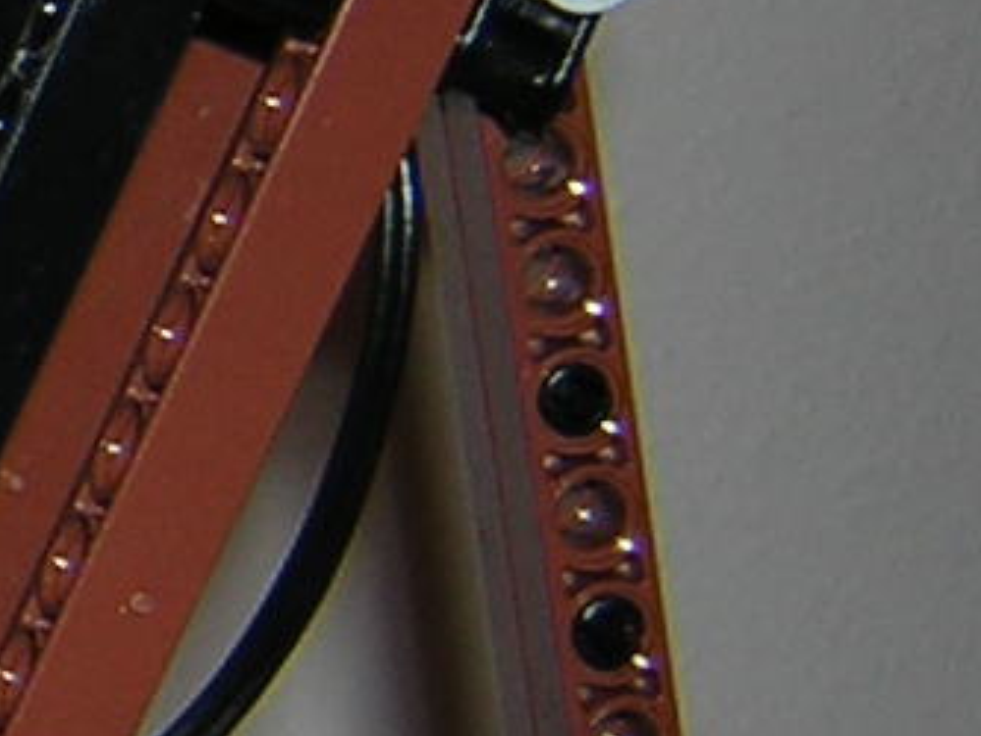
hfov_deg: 10.3
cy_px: -12
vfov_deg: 8.5
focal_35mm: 173
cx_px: -1111
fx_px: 4905
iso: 100
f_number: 2.6
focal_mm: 4.7
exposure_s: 1/60.1
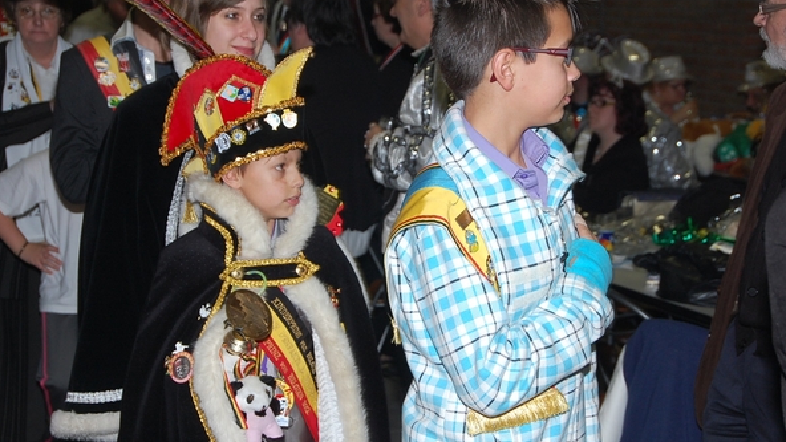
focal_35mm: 70
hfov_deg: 30.2
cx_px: 392
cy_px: 237
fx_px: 1459
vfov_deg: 17.2
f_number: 4.8
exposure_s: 1/60
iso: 400
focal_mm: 44
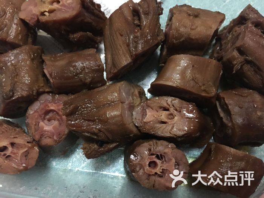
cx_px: 132
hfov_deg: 61.7
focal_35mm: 29
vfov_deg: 48.2
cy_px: 99
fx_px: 221
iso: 125
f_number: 2.2
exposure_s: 1/4
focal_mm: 4.15
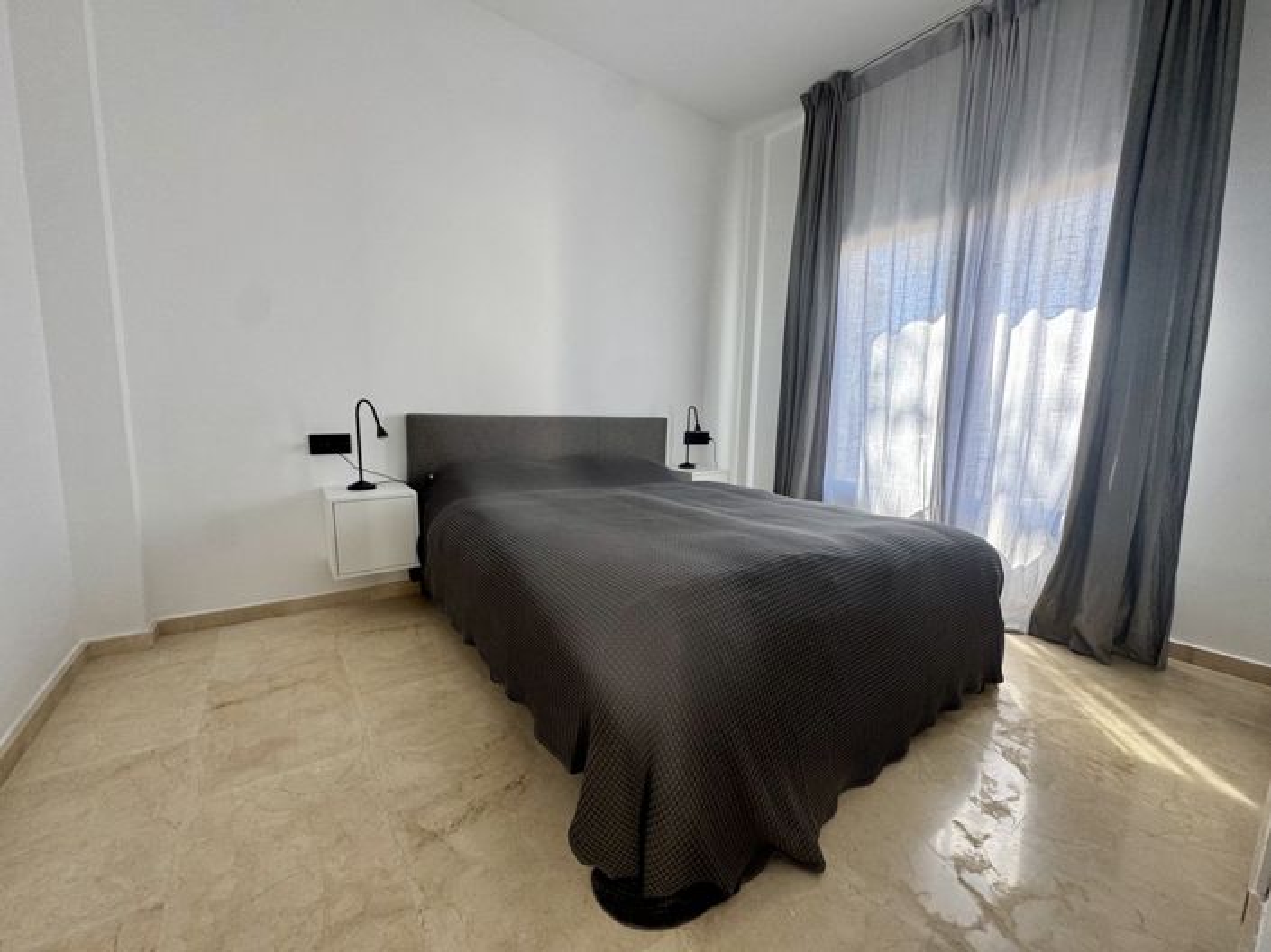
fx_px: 514
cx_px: 636
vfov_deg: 85.6
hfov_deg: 102.1
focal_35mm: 14
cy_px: 476
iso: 125
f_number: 2.2
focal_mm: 2.22
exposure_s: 1/99
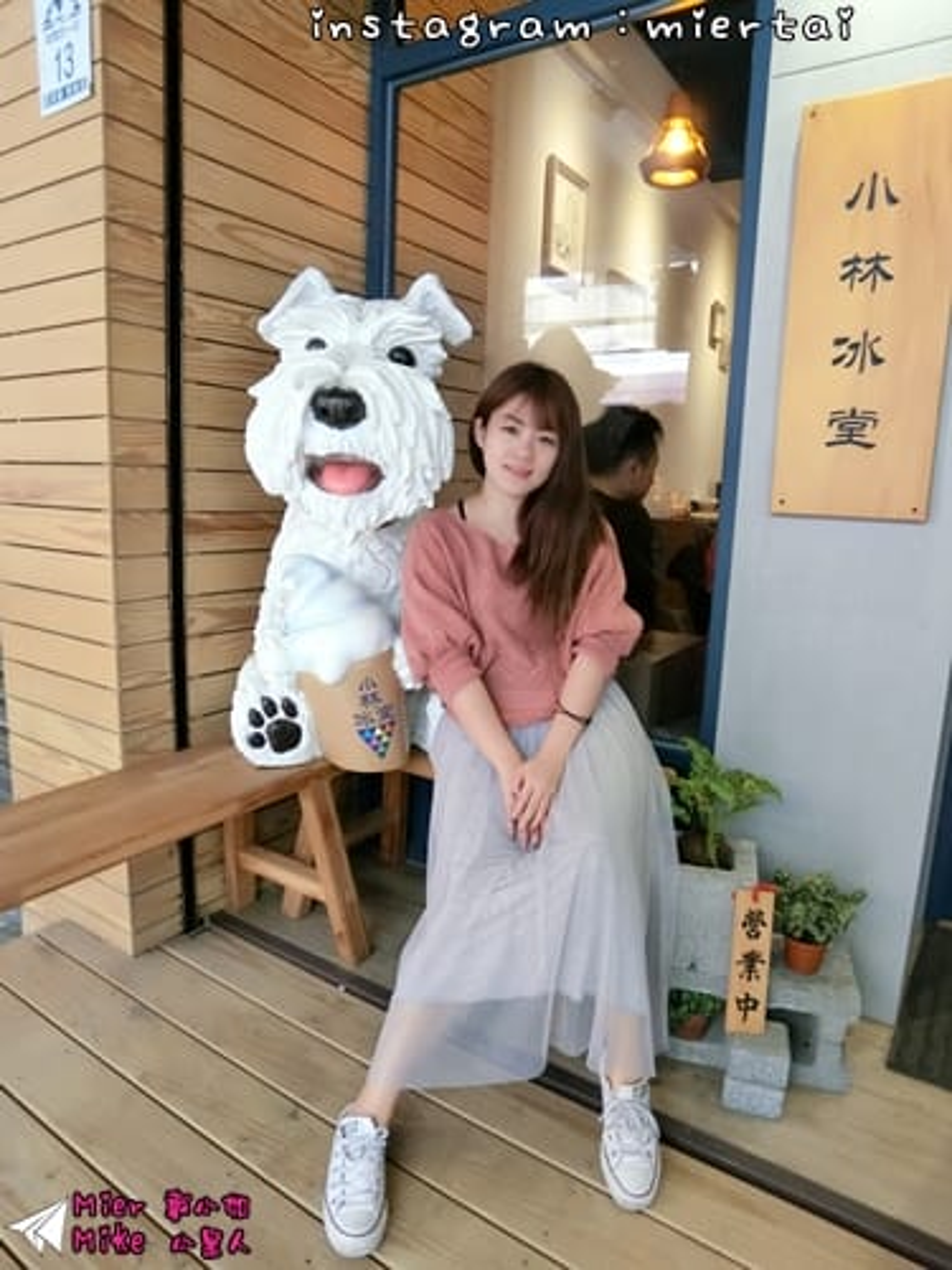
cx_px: 476
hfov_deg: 63.4
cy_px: 635
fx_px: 770
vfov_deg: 79.0
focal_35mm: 21
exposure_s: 1/40
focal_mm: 4.58
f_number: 2.8
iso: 320
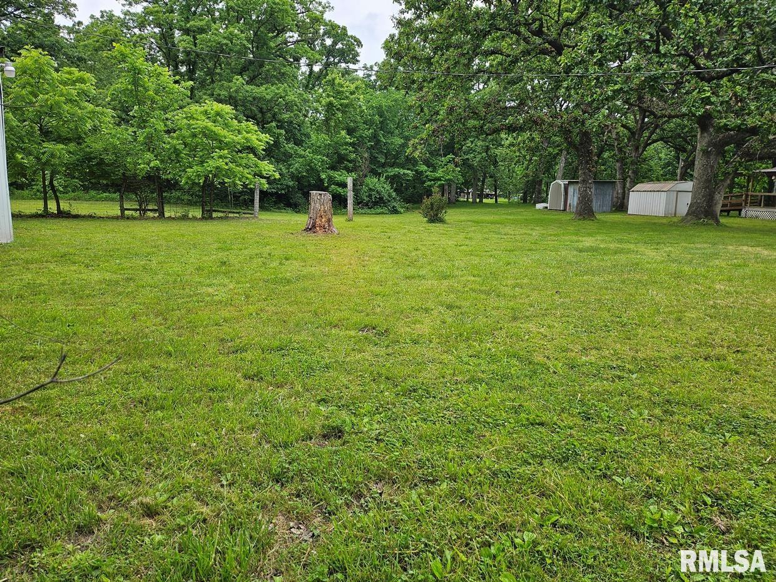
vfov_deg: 56.8
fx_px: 538
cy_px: 291
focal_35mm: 24
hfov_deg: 71.6
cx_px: 388
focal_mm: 5
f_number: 1.8
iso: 50
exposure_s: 1/1173
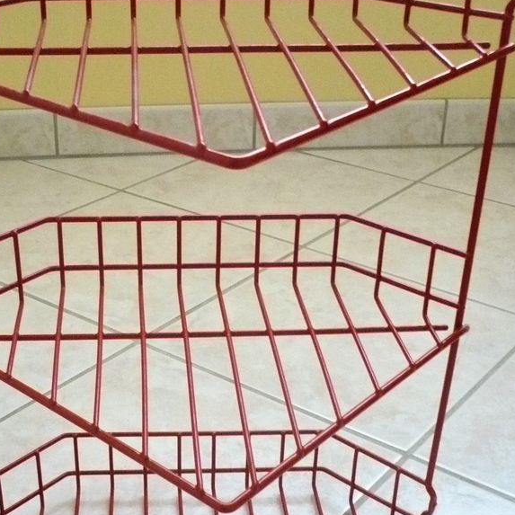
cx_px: 200
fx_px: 909
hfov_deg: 31.5
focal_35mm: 54
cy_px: 350
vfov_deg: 31.4
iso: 800
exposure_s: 1/50
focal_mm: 5.8
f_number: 2.8
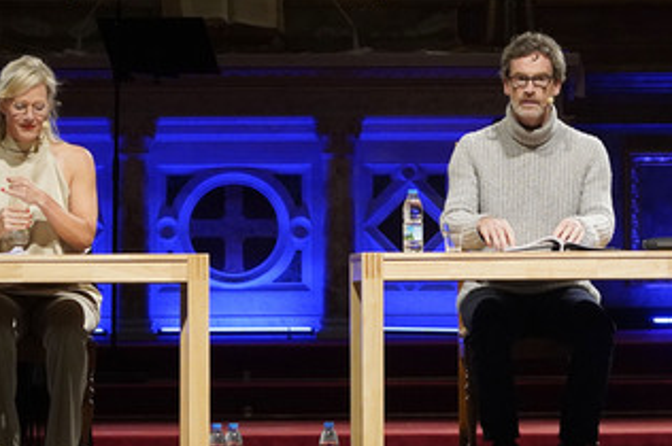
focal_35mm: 334
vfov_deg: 4.1
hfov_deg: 6.2
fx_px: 6228
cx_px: 288
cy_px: 227
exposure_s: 1/200
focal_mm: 234
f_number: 5.6
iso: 6400
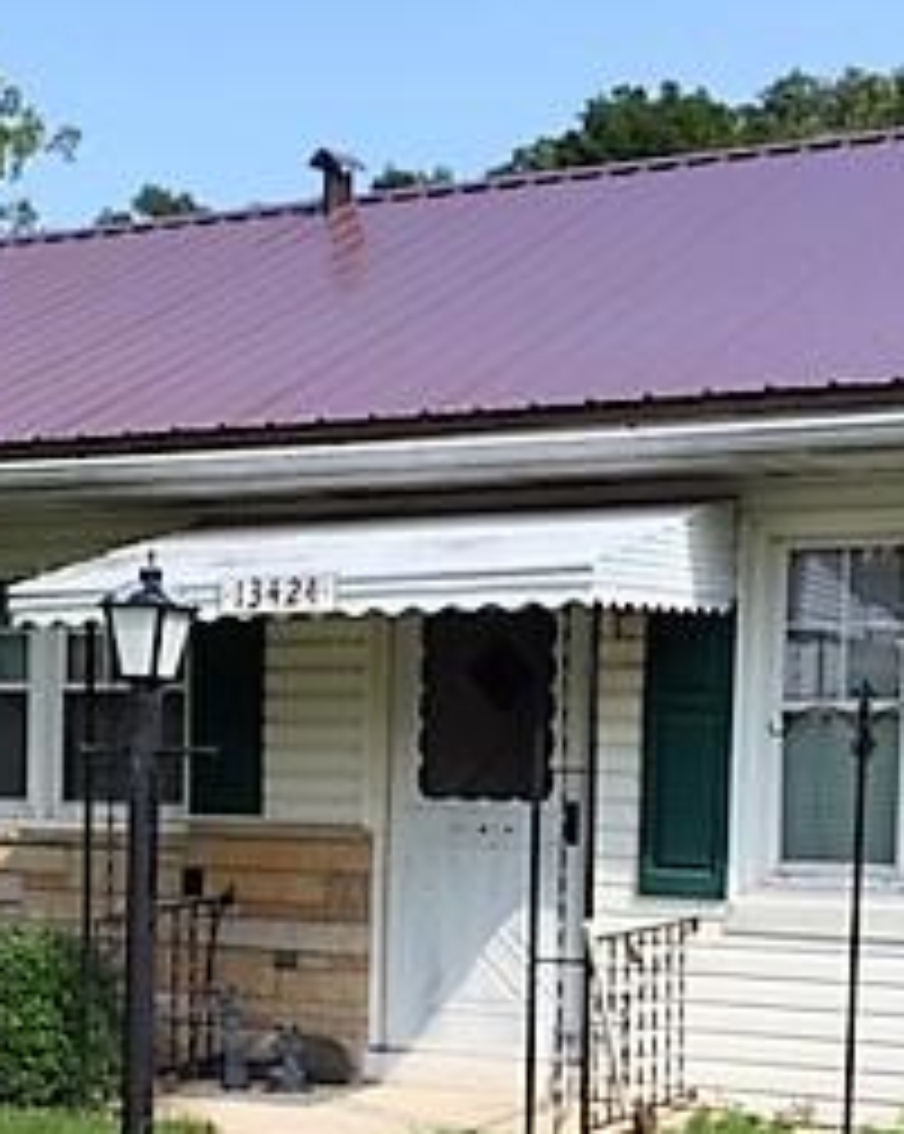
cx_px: 225
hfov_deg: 21.0
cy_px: 891
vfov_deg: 26.0
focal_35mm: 72
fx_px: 2412
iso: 32
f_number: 2.2
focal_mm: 4.15
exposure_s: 1/1464
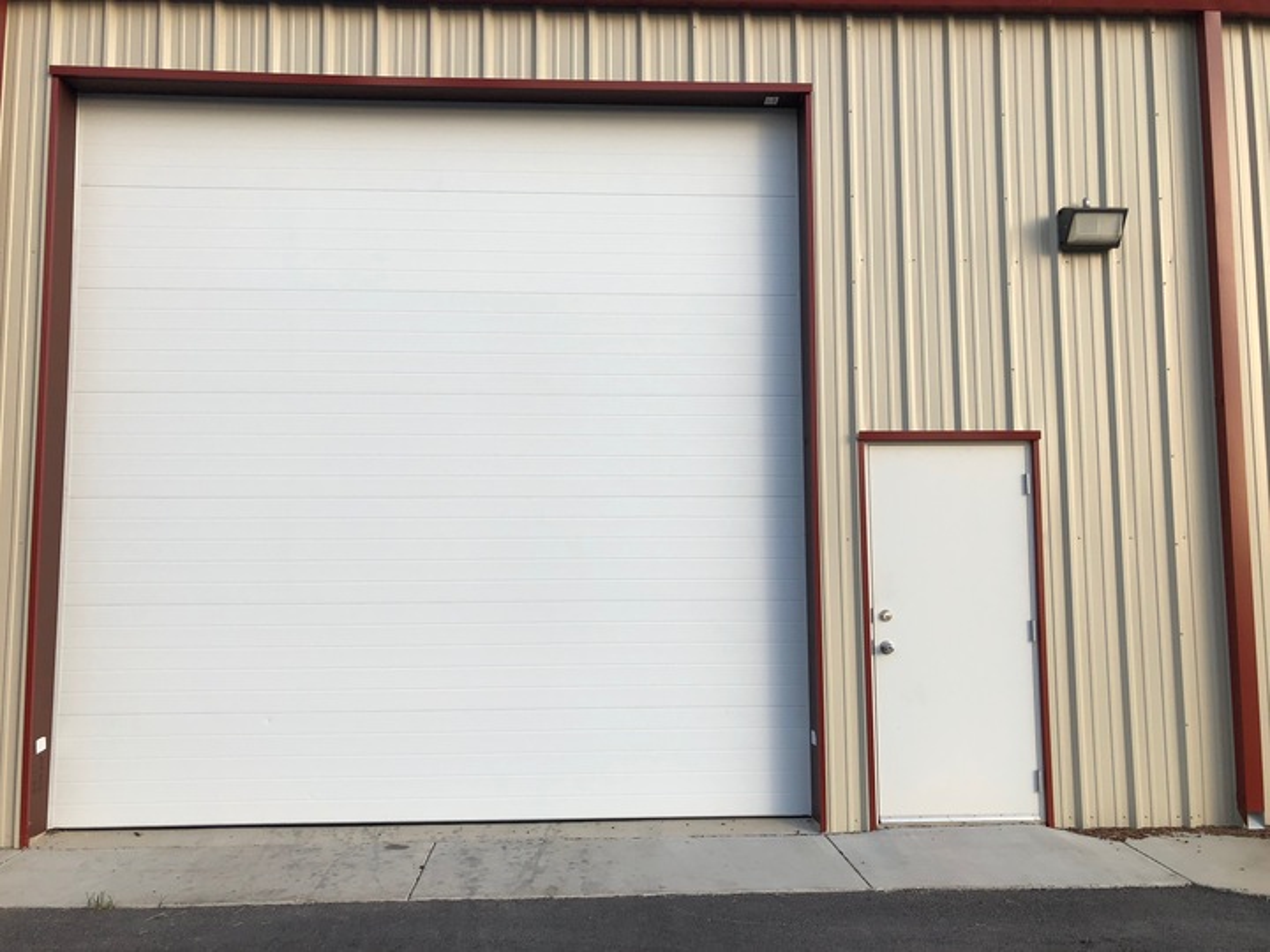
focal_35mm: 28
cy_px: 476
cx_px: 635
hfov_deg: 63.4
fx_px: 1027
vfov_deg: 49.7
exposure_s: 1/539
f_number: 1.8
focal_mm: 3.99
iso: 20
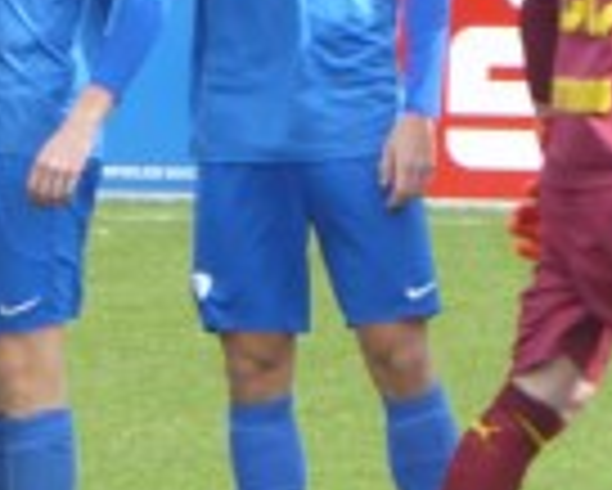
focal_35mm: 1289
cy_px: -103
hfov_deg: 1.5
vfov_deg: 1.2
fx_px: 23364
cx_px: -176
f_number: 6
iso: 100
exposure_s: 1/100
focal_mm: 71.7
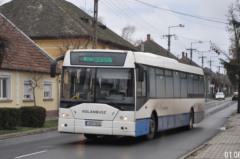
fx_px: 599
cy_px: 82
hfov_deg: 22.6
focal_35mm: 90
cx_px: 123
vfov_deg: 15.2
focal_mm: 58
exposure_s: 1/500
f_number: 5
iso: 800
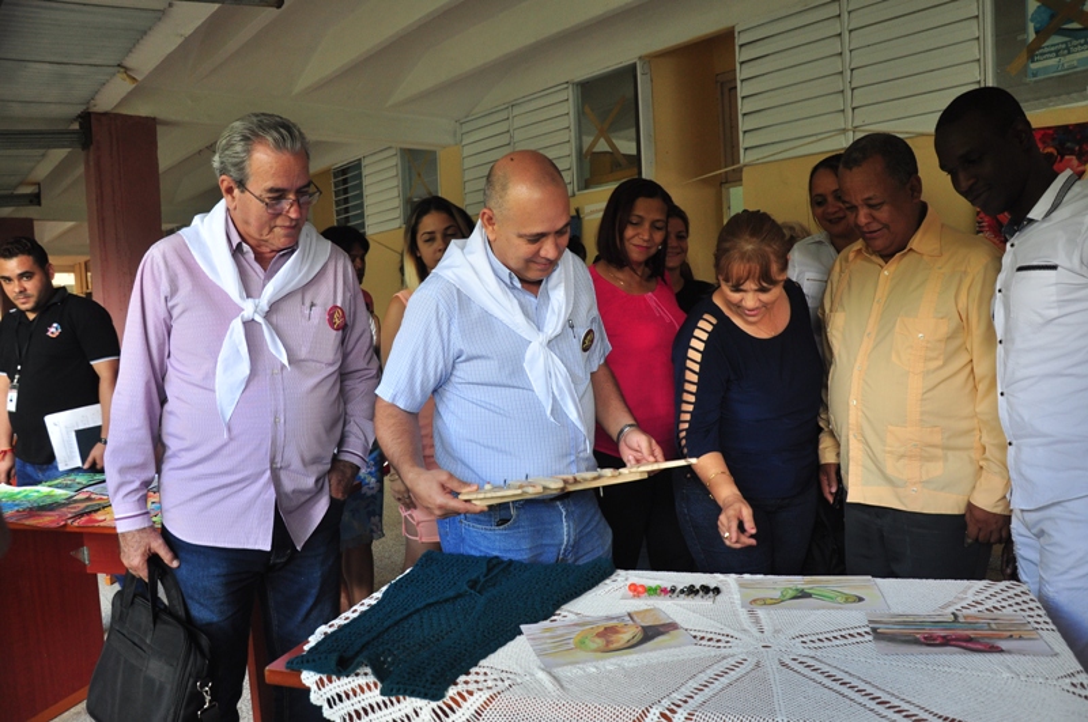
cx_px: 544
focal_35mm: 27
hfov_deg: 67.5
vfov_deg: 47.8
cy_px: 361
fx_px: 815
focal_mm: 18
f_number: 4.5
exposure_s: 1/80
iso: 400
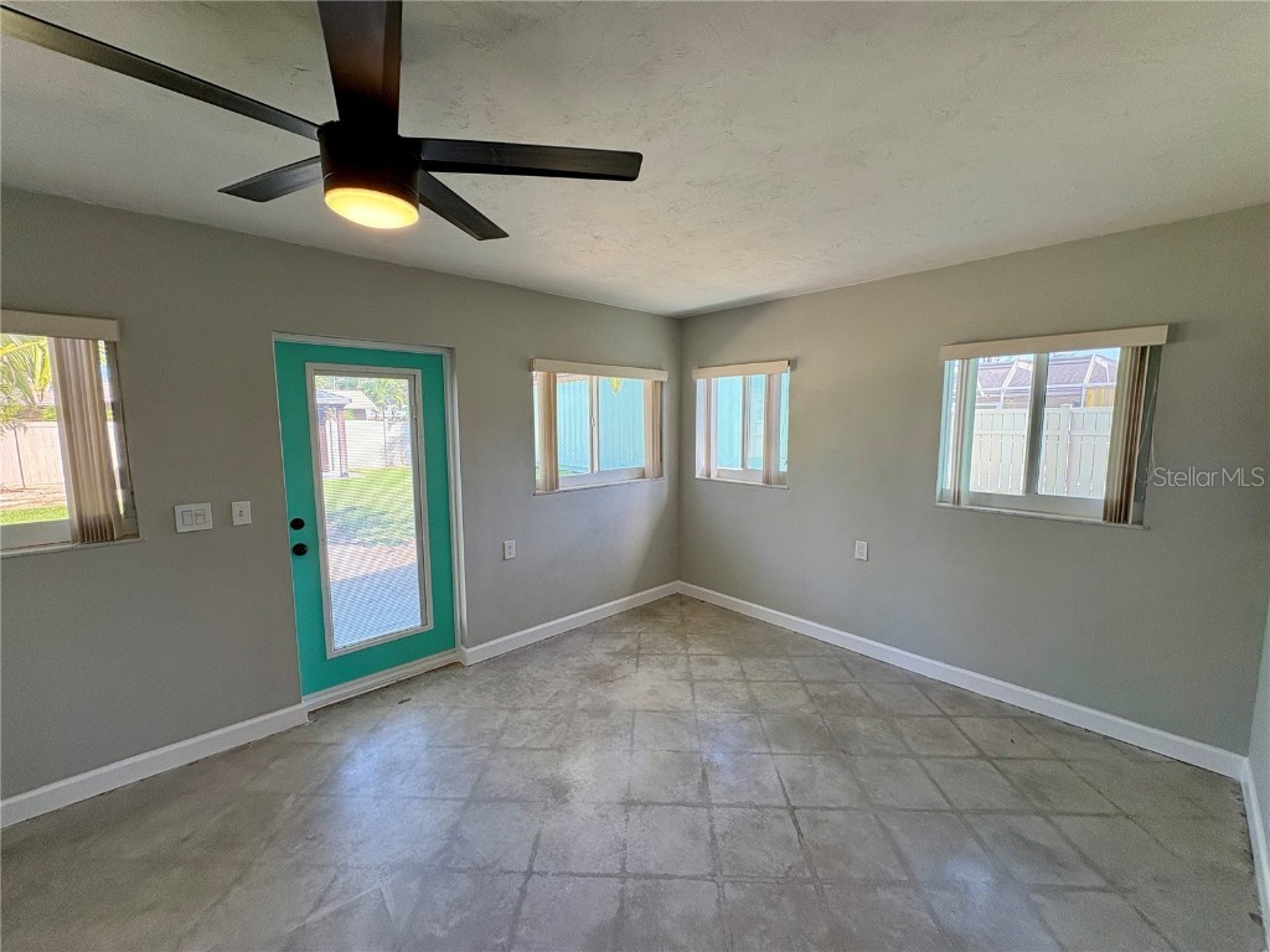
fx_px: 514
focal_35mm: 14
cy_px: 476
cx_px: 635
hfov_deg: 102.1
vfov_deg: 85.7
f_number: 2.2
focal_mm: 2.22
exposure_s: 1/120
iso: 64
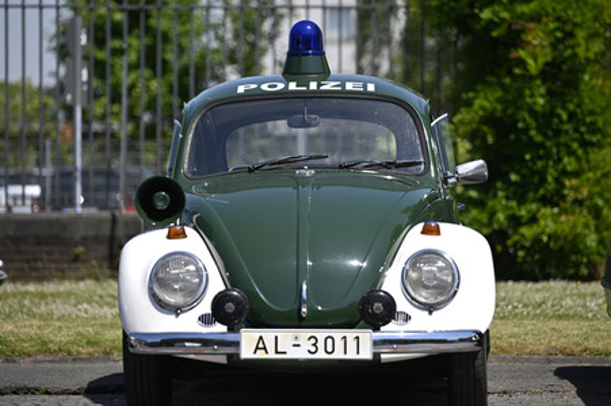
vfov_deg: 8.8
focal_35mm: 155
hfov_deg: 13.3
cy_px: 203
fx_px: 2629
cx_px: 306
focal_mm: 155
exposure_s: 1/1250
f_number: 2.8
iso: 50
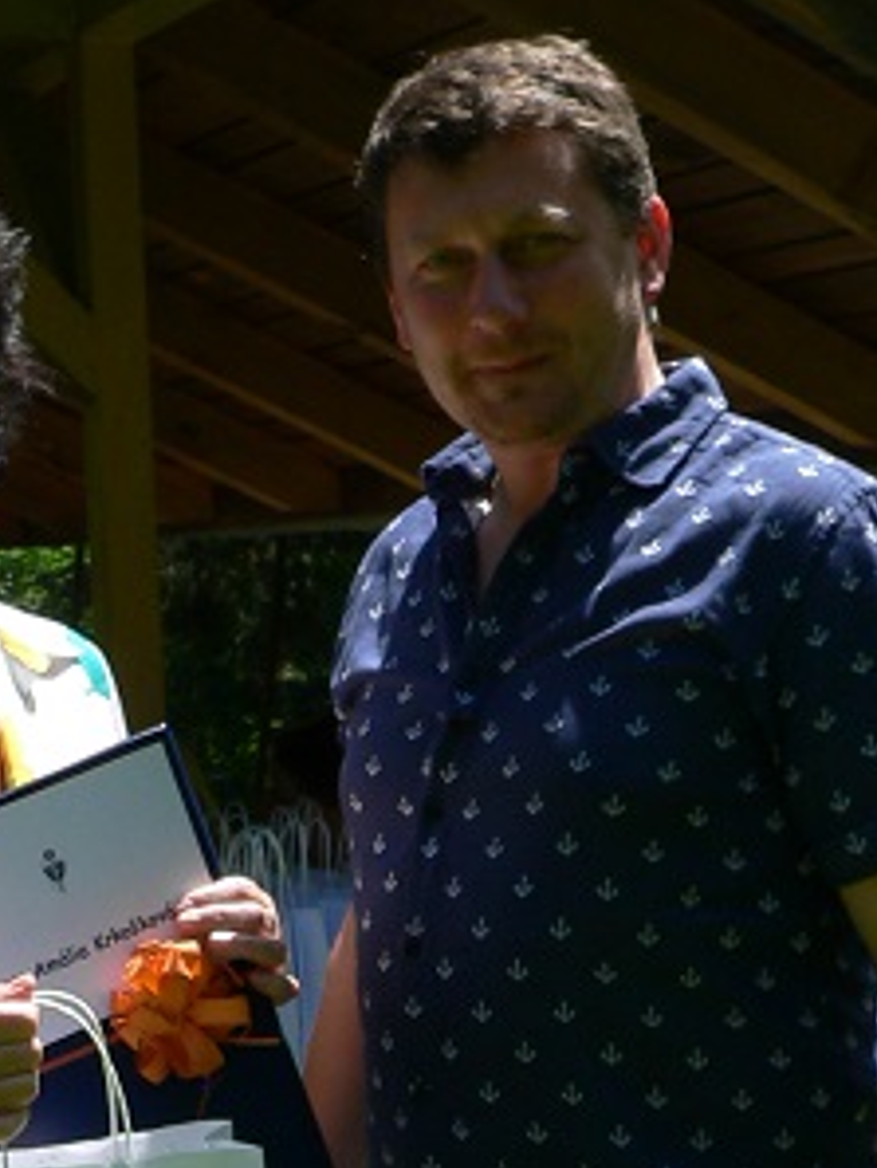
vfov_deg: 20.5
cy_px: 1121
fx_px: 3139
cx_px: 260
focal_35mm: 93
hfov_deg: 15.9
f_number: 4
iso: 80
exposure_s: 1/400
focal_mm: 6
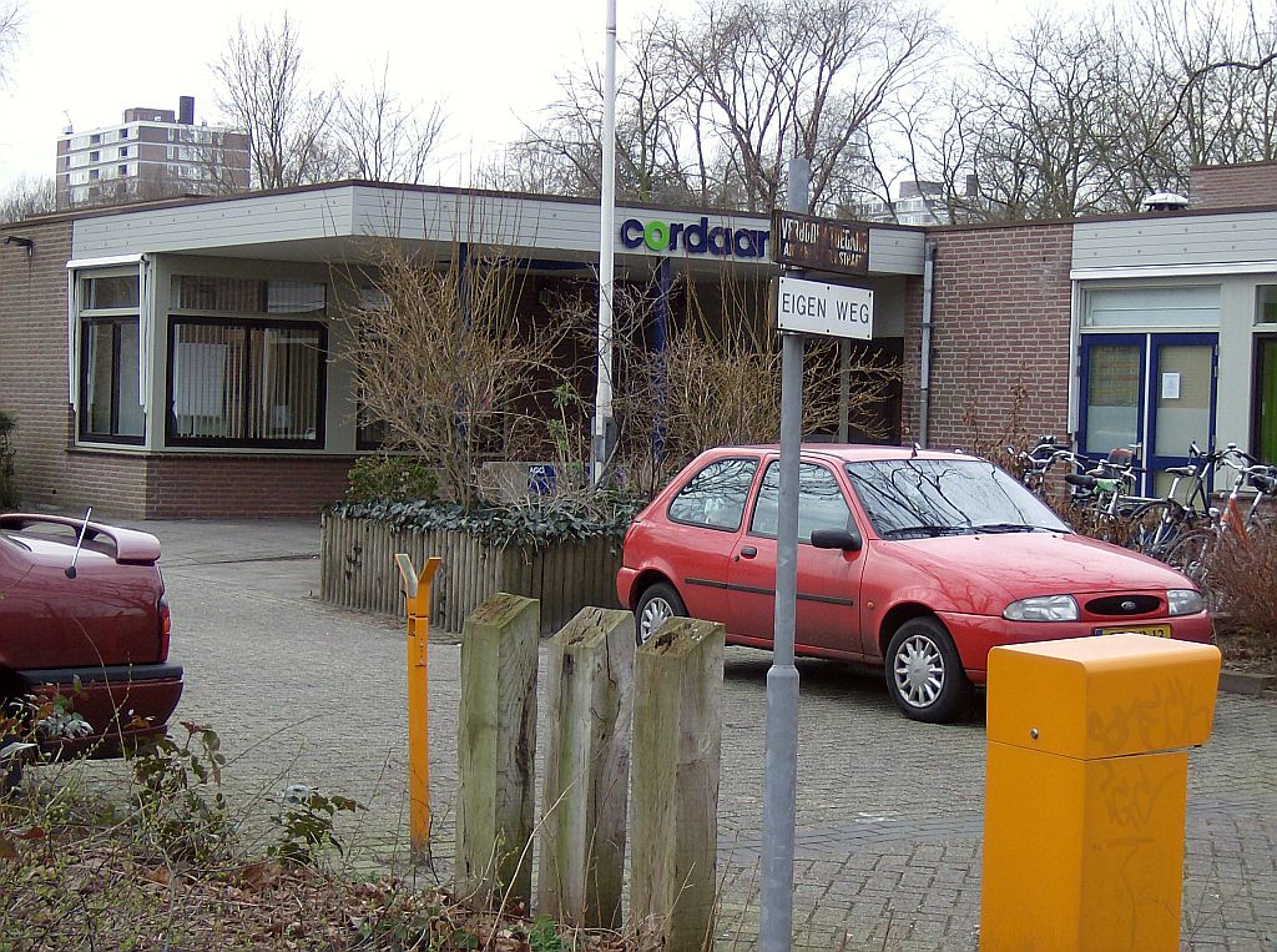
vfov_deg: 20.9
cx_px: 638
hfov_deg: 27.8
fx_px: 2576
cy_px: 476
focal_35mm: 70
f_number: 3.7
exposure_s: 1/215
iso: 100
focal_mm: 11.6
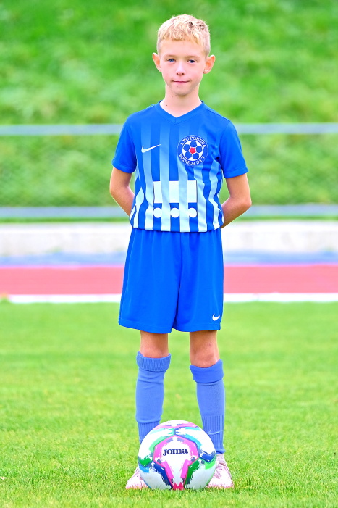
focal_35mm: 186
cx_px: 169
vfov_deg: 11.1
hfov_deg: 7.4
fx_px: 2621
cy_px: 254
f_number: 2.8
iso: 320
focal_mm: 124.3
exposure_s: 1/240
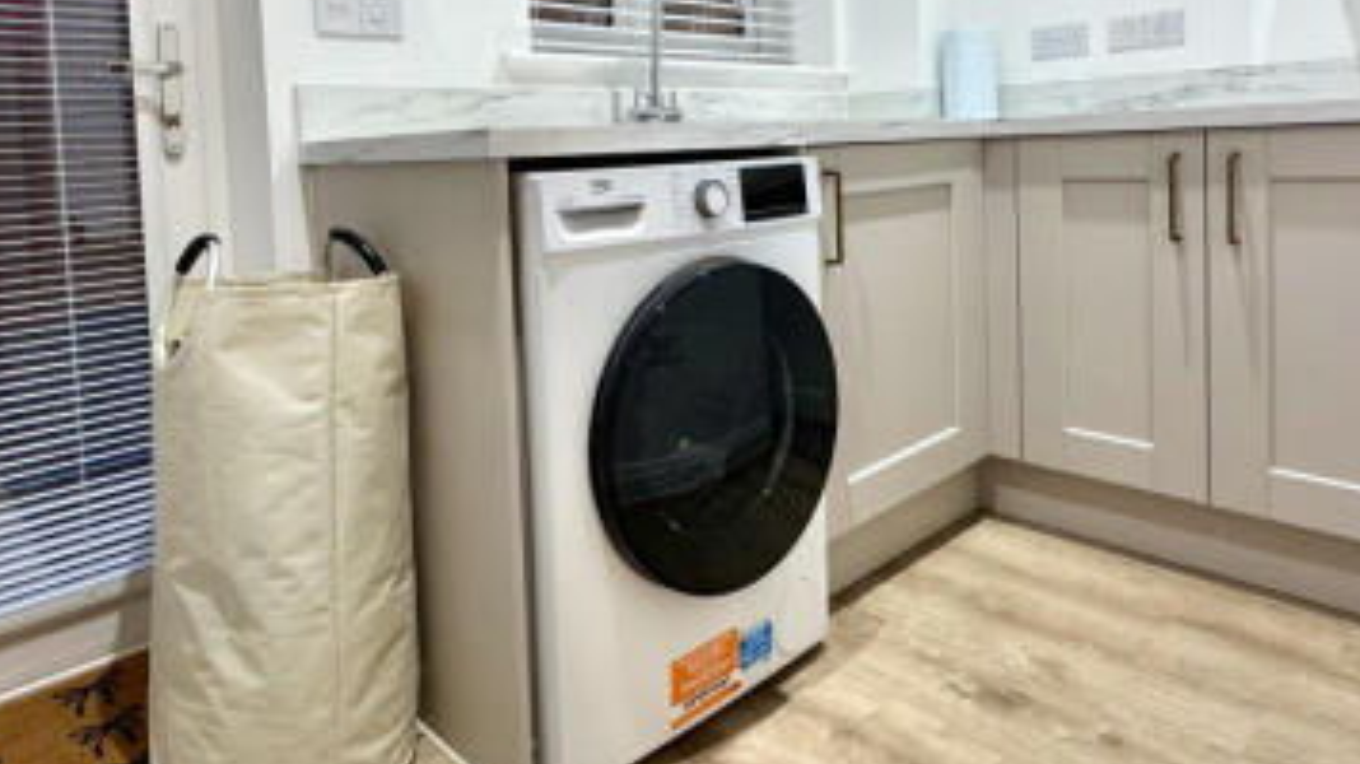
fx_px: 901
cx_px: 586
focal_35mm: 25
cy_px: 193
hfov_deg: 73.7
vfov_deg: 44.4
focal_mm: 2.22
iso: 250
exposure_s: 1/100
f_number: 2.2
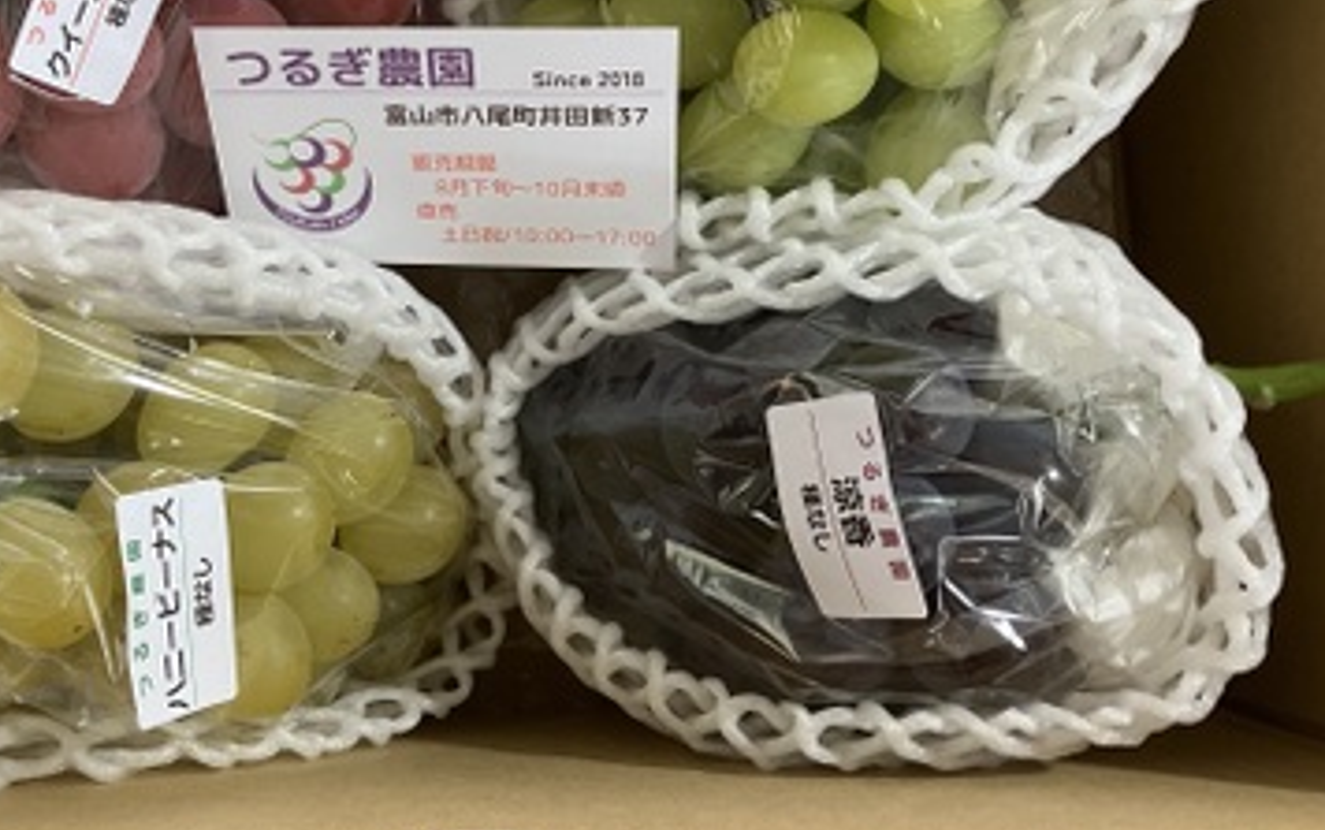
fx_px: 1445
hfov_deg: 48.8
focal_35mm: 40
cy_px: 182
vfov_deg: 31.3
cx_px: 495
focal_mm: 3.99
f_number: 1.8
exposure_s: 1/60
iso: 125
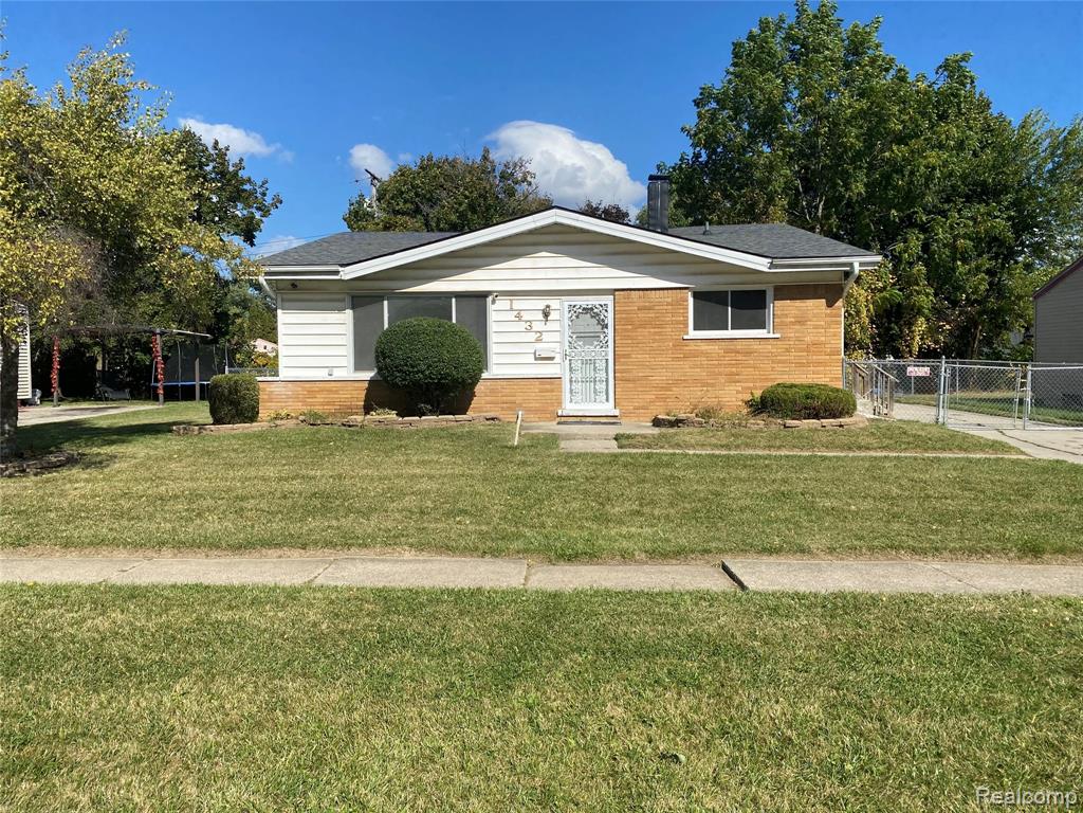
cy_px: 406
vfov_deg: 53.1
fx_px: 813
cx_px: 542
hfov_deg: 67.3
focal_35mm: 26
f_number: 1.8
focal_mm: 4.25
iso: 32
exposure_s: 1/3401
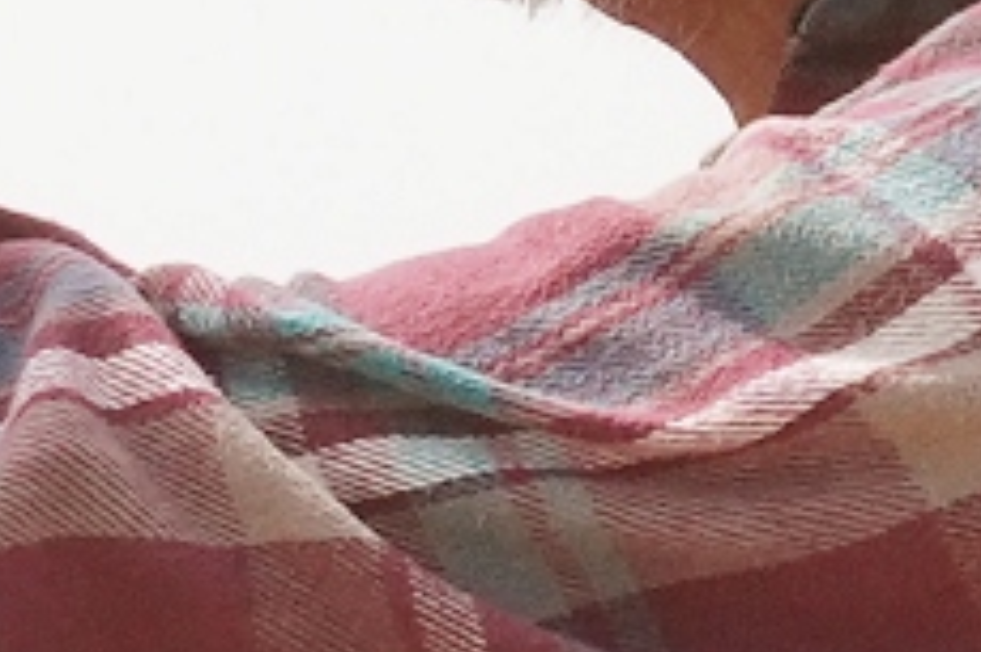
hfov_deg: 1.5
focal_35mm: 1340
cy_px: 486
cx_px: -290
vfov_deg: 1.0
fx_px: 36488
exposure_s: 1/500
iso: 250
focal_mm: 114
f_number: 8
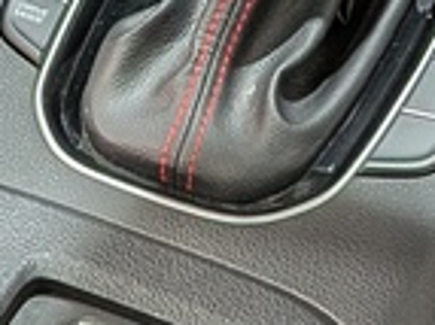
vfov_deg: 7.6
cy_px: -644
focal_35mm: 172
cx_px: 61
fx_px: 2160
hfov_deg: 11.4
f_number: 1.7
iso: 40
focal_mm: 4.53
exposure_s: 1/24
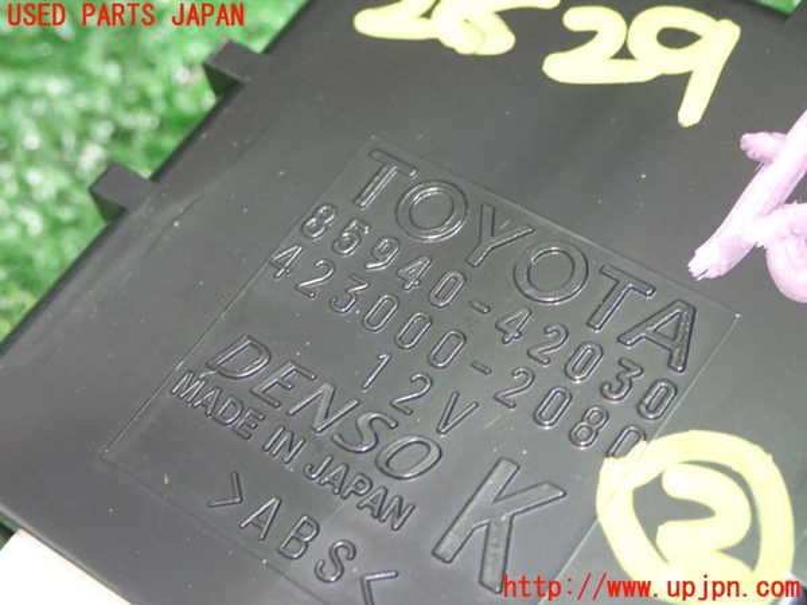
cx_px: 404
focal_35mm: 71
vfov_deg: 20.7
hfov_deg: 27.4
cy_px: 302
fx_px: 1655
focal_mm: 12.73
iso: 800
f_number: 3.9
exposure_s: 1/20
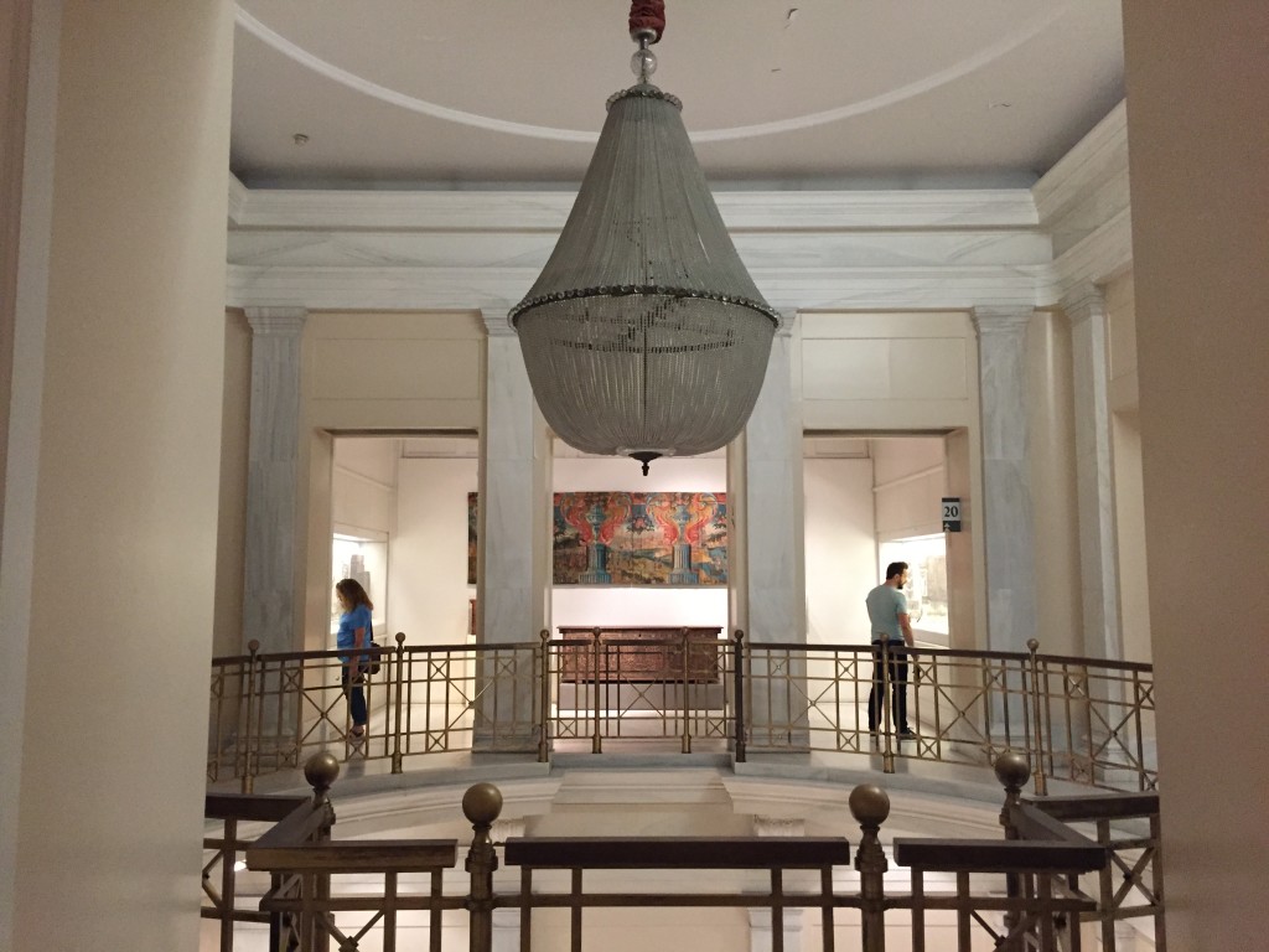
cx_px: 634
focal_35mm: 29
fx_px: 1063
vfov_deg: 48.2
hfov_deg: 61.7
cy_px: 476
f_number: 2.2
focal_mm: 4.15
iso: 250
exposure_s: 1/15
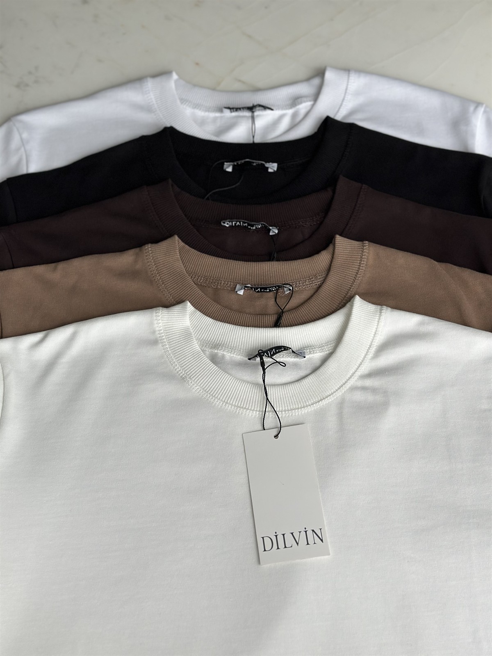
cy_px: 328
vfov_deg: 39.7
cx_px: 246
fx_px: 910
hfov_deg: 30.3
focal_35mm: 48
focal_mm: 6.86
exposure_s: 1/121
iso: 100
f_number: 1.78
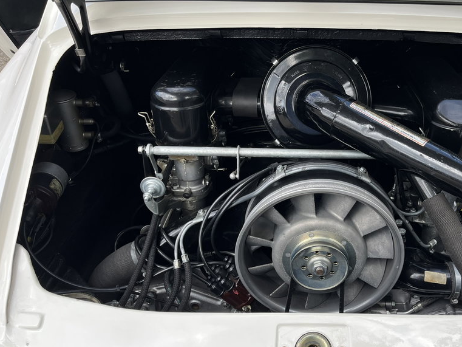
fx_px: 467
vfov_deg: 40.7
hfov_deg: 51.6
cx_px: 309
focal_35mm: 35
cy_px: 192
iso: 50
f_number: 1.6
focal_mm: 5.1
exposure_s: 1/550
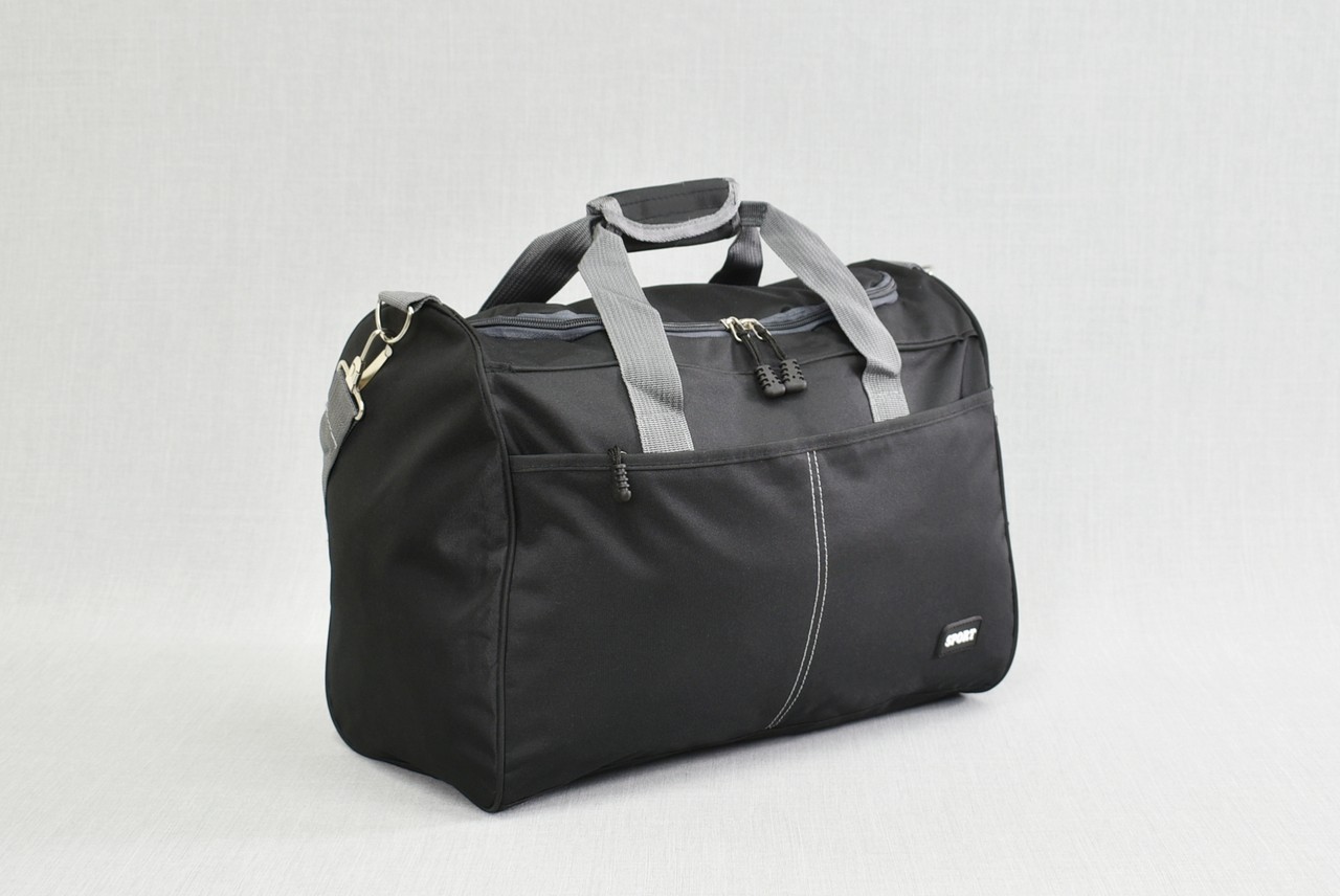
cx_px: 670
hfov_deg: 46.4
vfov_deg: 32.0
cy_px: 448
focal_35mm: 42
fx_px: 1565
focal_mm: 28
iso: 100
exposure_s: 1/5
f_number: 5
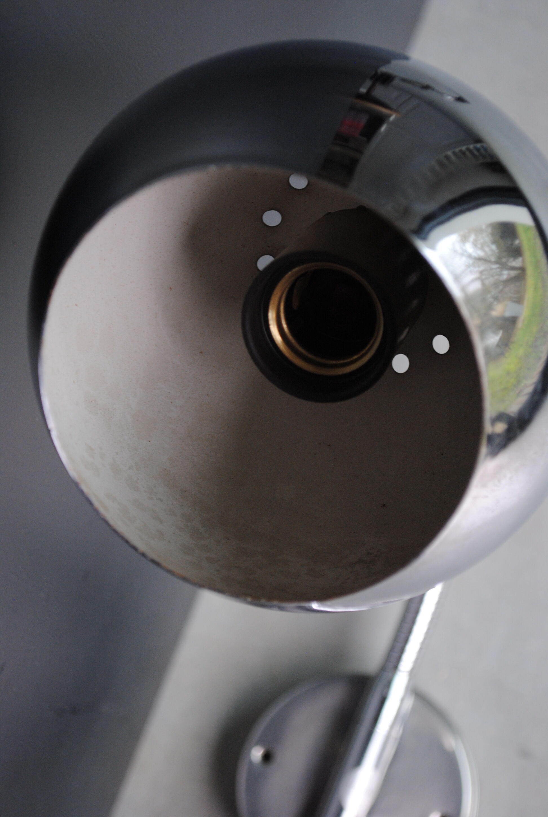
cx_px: 274
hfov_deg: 16.6
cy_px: 408
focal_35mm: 82
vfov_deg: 24.6
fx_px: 1875
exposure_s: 1/30
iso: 400
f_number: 5.6
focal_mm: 55
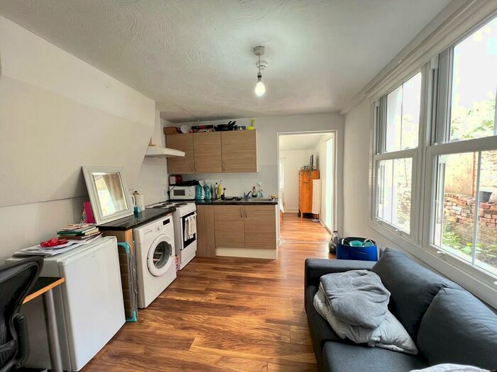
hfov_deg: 106.2
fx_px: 187
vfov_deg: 89.9
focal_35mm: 13
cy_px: 186
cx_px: 248
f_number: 1.8
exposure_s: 1/50
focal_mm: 1.57
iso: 125
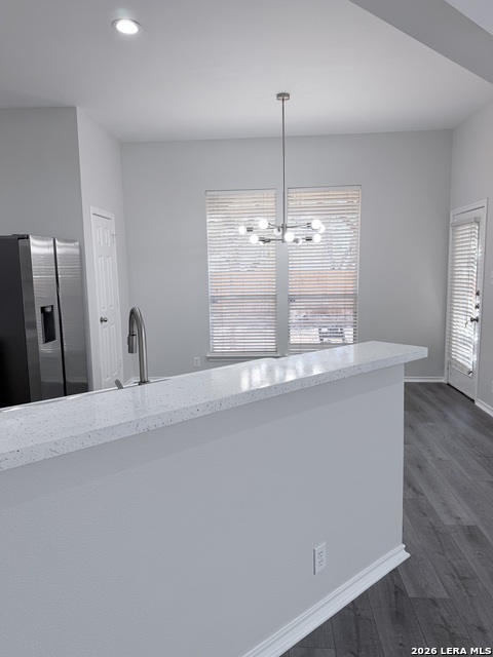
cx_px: 246
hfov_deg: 56.8
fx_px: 456
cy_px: 328
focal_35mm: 24
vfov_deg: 71.6
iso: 100
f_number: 1.78
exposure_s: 1/192
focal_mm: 6.76
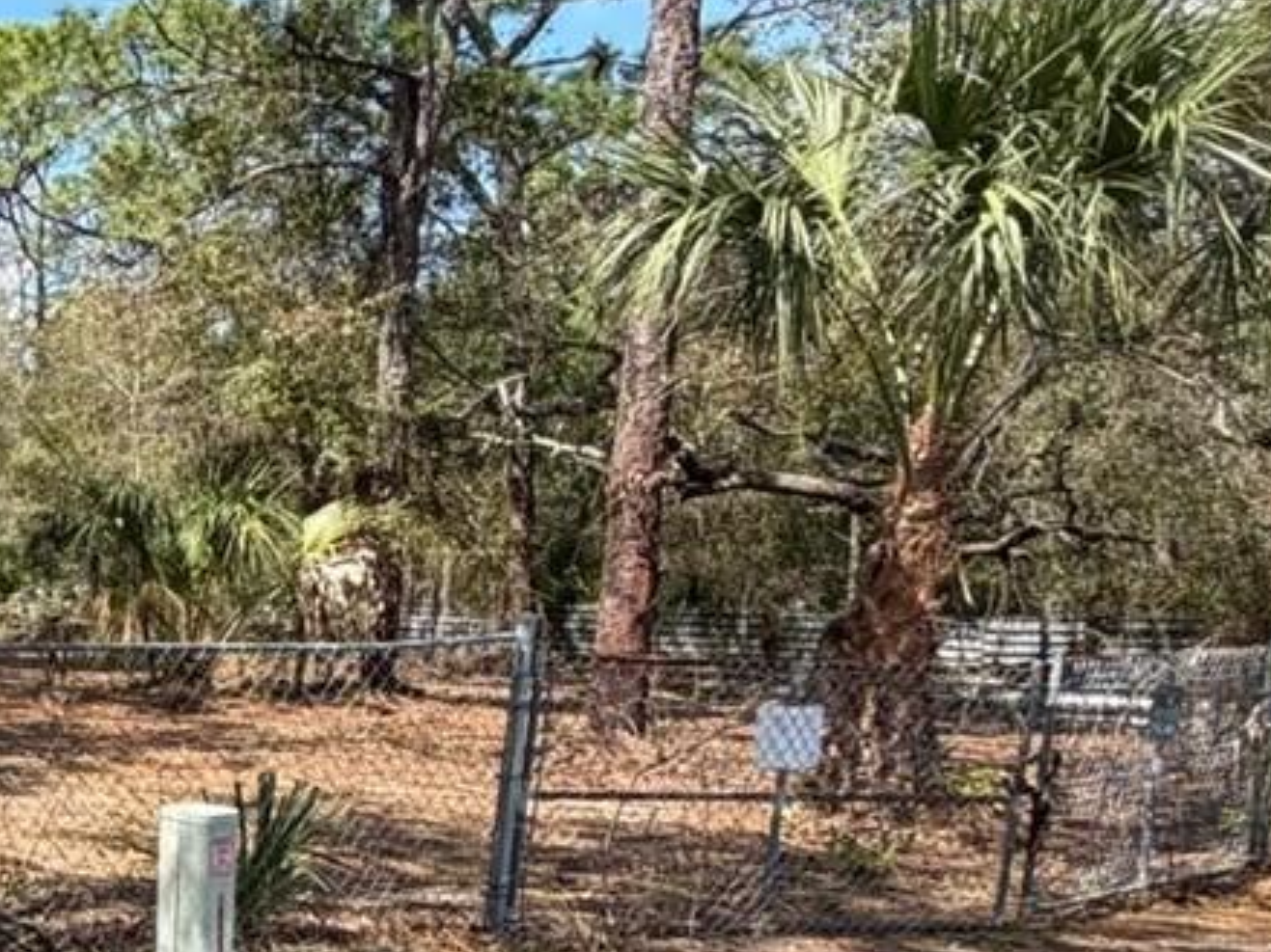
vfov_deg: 28.3
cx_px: -724
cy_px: 657
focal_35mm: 51
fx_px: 1872
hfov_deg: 25.7
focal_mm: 2.22
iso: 40
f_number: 2.2
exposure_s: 1/518
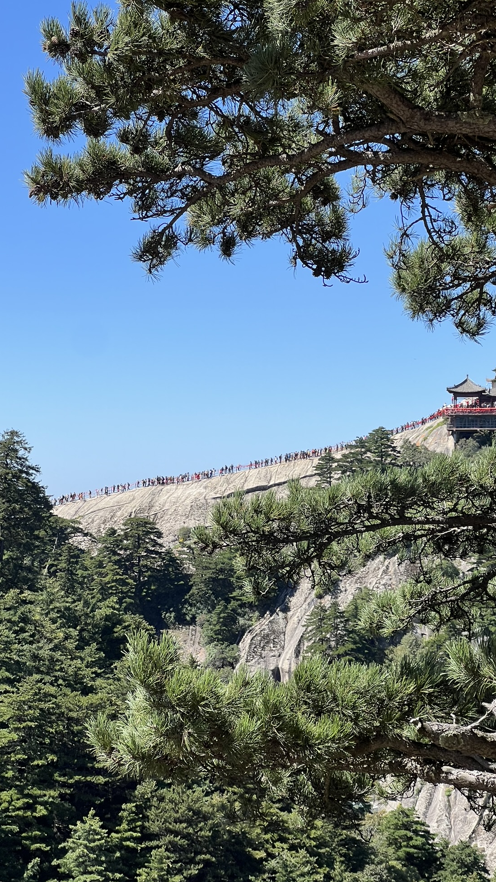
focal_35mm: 88
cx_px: 324
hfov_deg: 13.7
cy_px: 433
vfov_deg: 24.2
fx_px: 2058
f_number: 2.8
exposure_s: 1/515
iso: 32
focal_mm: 9
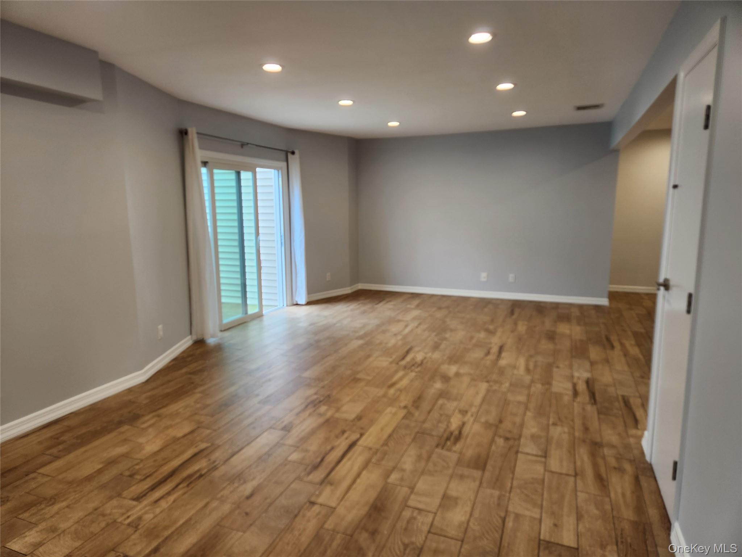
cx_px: 371
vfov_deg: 58.9
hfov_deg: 73.9
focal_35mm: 23
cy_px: 278
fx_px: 493
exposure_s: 1/120
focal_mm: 5.4
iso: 80
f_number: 1.8
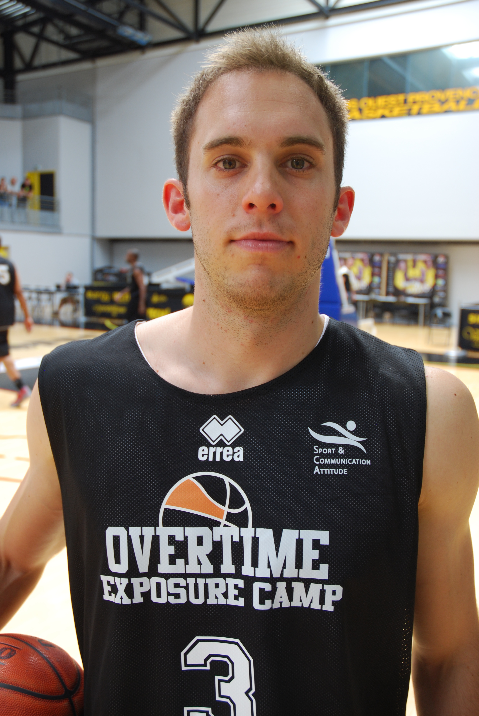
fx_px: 657
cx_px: 240
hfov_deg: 40.1
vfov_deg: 57.2
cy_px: 358
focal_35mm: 33
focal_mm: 22
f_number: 3.8
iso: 200
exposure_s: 1/60
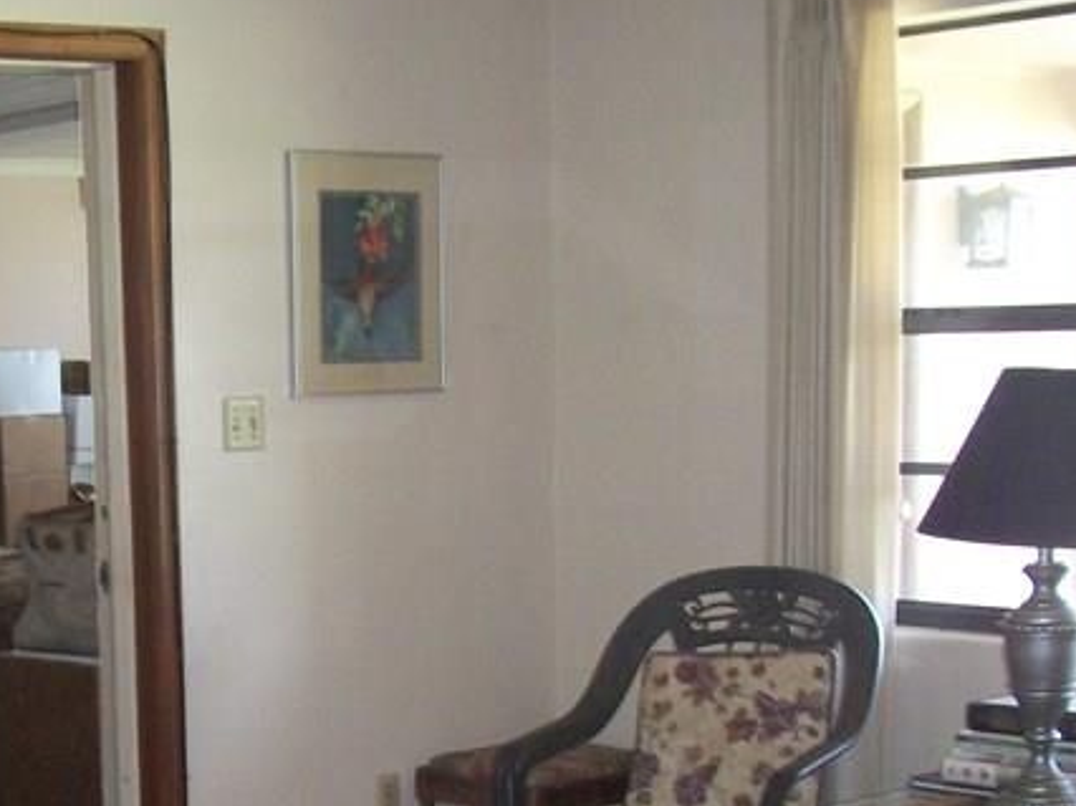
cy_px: 809
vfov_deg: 18.6
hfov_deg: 23.7
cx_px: -111
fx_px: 2392
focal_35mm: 77
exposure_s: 1/30
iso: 250
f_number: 2.9
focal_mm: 5.7
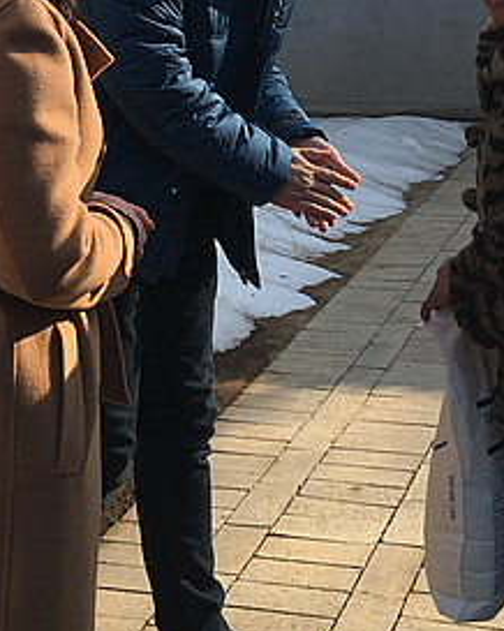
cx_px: 282
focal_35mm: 83
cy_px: 53
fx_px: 1549
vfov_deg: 22.4
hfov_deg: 18.5
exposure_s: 1/894
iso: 25
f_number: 2.2
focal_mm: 4.15
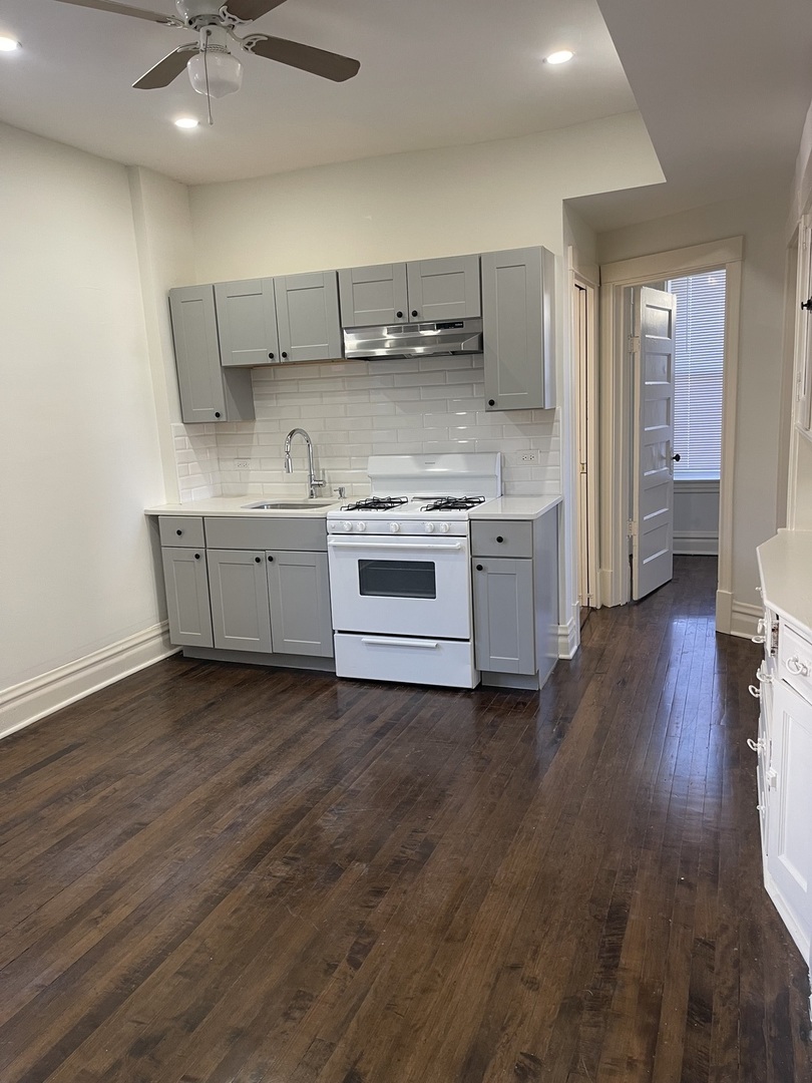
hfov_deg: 54.9
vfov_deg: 69.4
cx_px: 406
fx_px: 782
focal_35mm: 25
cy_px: 542
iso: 125
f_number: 1.6
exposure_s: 1/60
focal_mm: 5.1
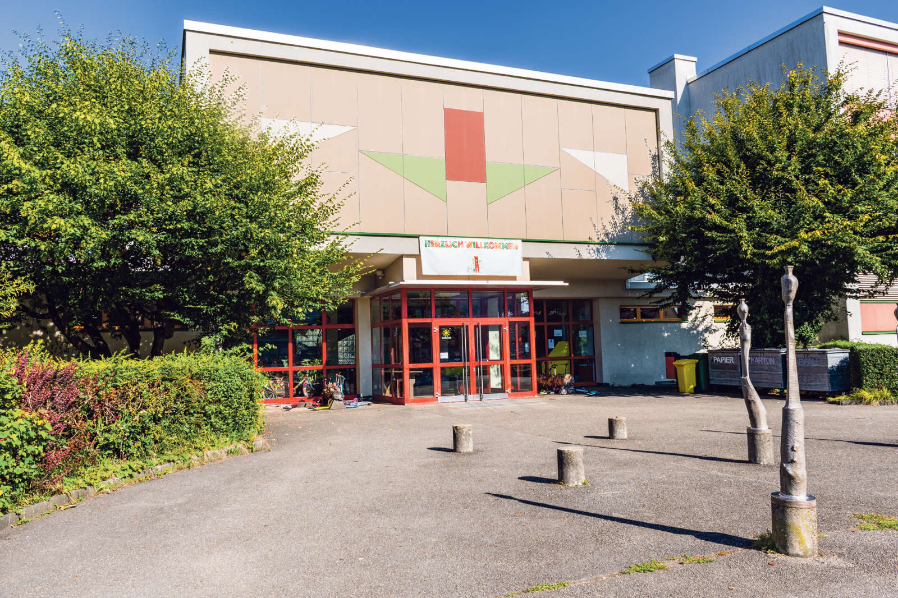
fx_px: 673
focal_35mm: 27
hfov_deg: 67.4
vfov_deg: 47.9
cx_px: 449
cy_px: 299
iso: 100
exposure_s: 1/250
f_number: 10
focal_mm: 18
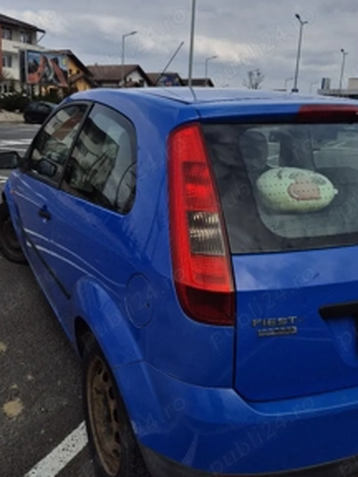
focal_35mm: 32
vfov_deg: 56.5
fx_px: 441
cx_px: 166
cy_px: 197
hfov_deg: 44.1
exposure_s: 1/5000
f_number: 1.8
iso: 25
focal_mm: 5.4
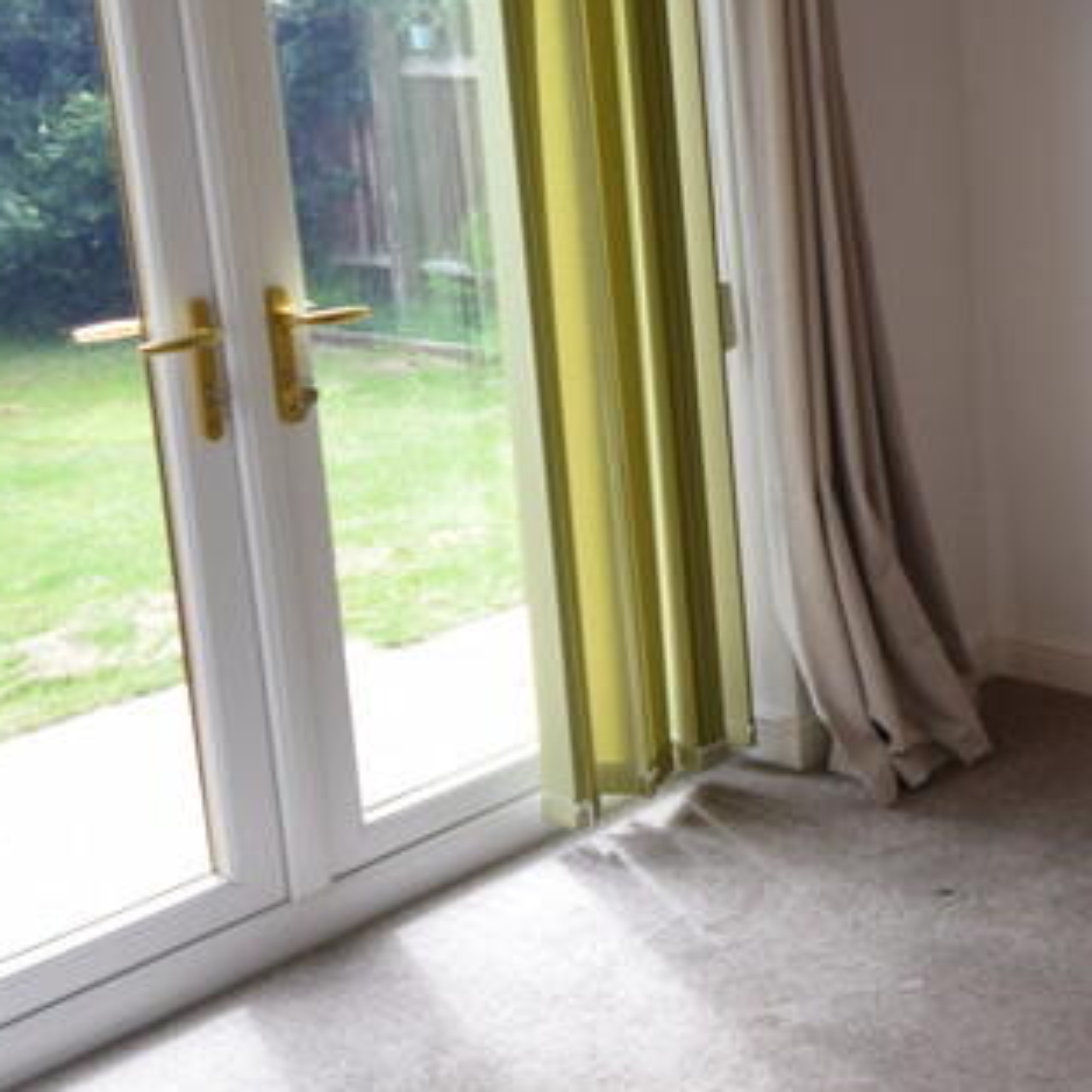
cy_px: 316
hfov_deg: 29.8
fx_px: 1785
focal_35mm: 50
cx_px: 1266
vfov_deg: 33.5
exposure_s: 1/160
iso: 400
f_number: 6.3
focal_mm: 12
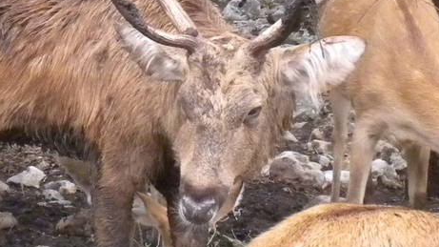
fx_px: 1629
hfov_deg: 15.3
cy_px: 123
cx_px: 121
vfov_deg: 8.7
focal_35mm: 140
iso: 400
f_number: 3.5
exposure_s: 1/173
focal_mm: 6.6
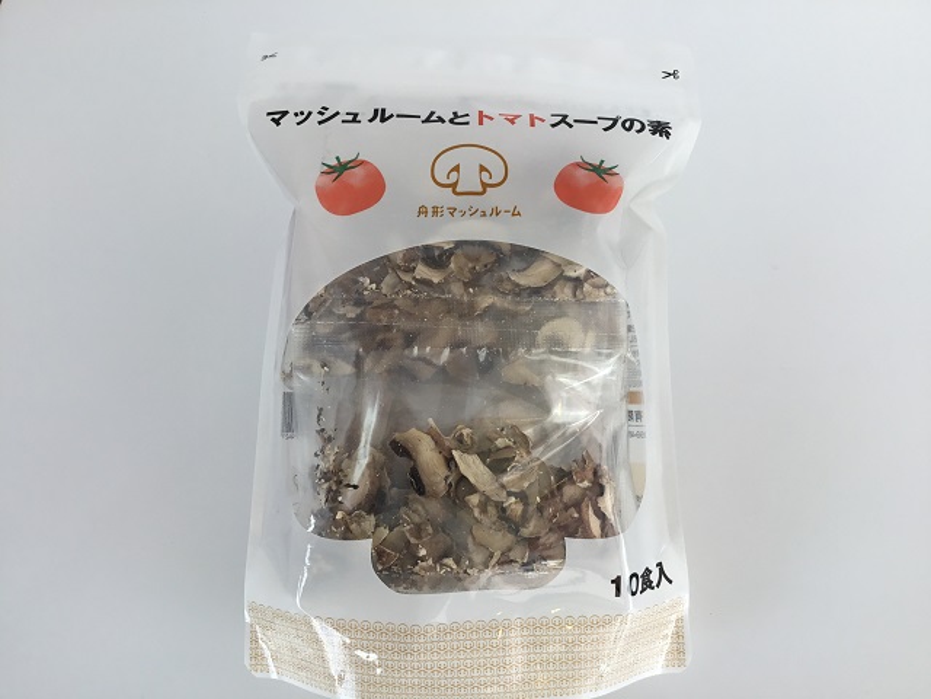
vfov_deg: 45.4
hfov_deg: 58.4
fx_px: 834
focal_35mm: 31
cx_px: 466
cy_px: 350
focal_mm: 3.3
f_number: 2.4
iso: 25
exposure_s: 1/214
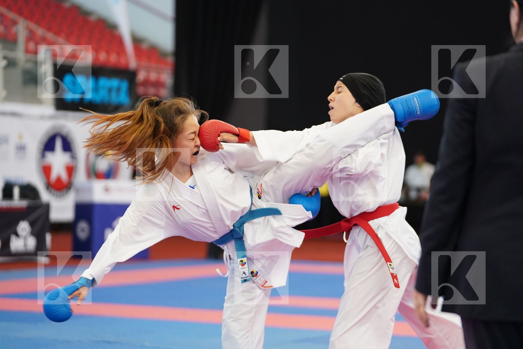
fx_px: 1685
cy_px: 174
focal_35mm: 116
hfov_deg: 17.6
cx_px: 262
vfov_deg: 11.8
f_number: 2.8
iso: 2500
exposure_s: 1/800
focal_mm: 116
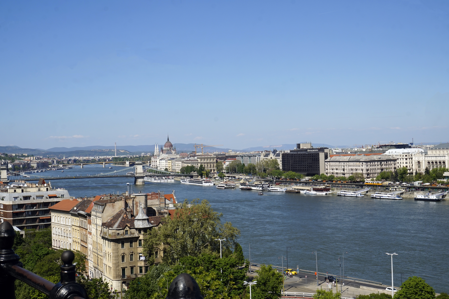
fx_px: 654
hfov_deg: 37.9
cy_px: 150
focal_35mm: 52
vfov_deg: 25.7
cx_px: 224
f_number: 14
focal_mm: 35
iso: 100
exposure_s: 1/160
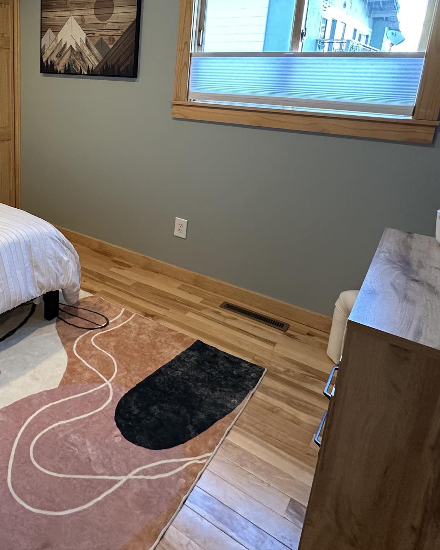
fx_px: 440
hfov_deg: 49.5
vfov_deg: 62.2
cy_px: 175
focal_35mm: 27
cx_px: 78
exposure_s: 1/60
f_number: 2.2
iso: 160
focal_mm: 2.22
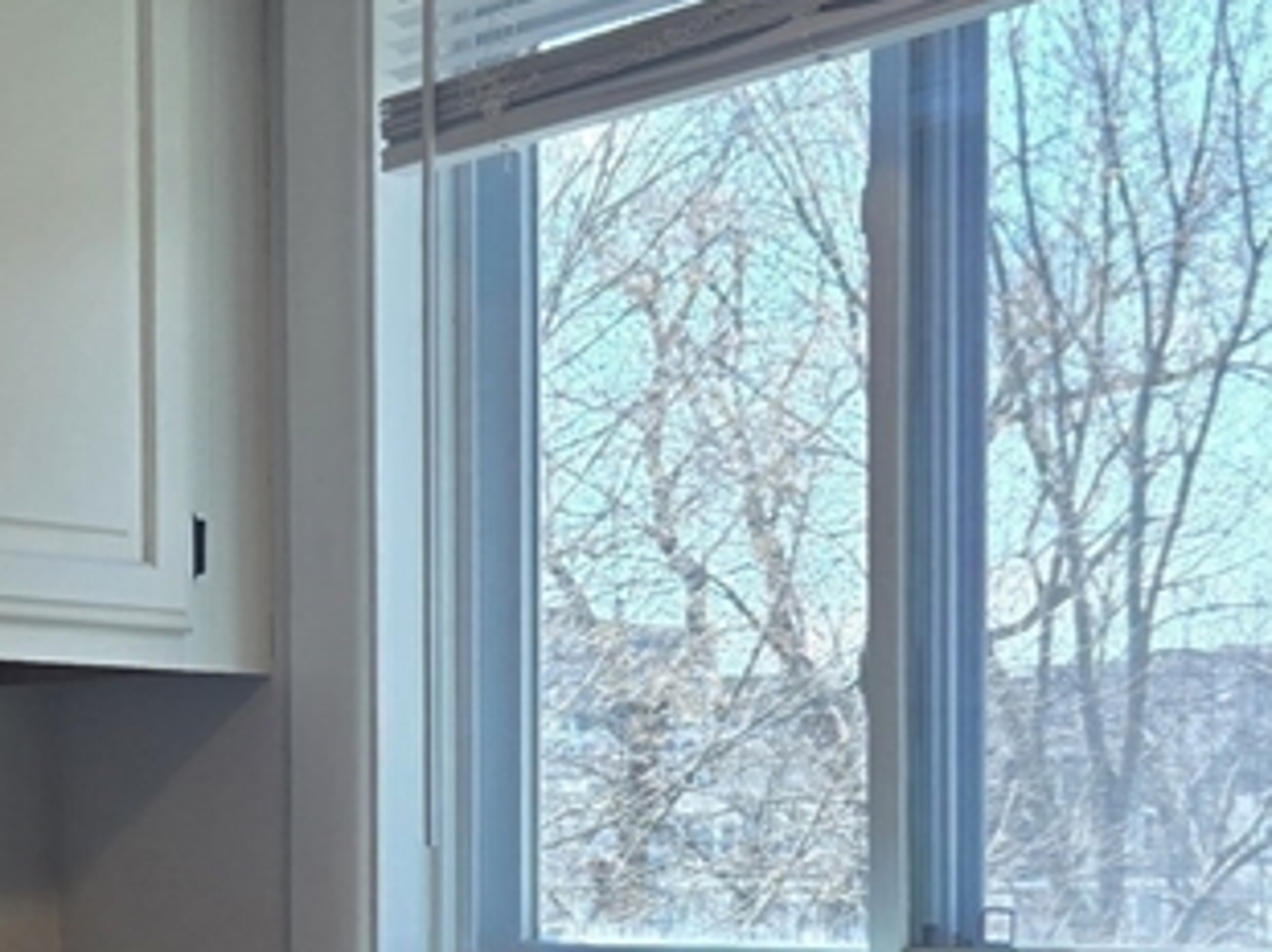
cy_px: 997
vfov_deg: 18.7
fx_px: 2791
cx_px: 345
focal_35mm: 76
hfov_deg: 25.4
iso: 25
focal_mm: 5.4
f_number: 1.8
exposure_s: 1/159
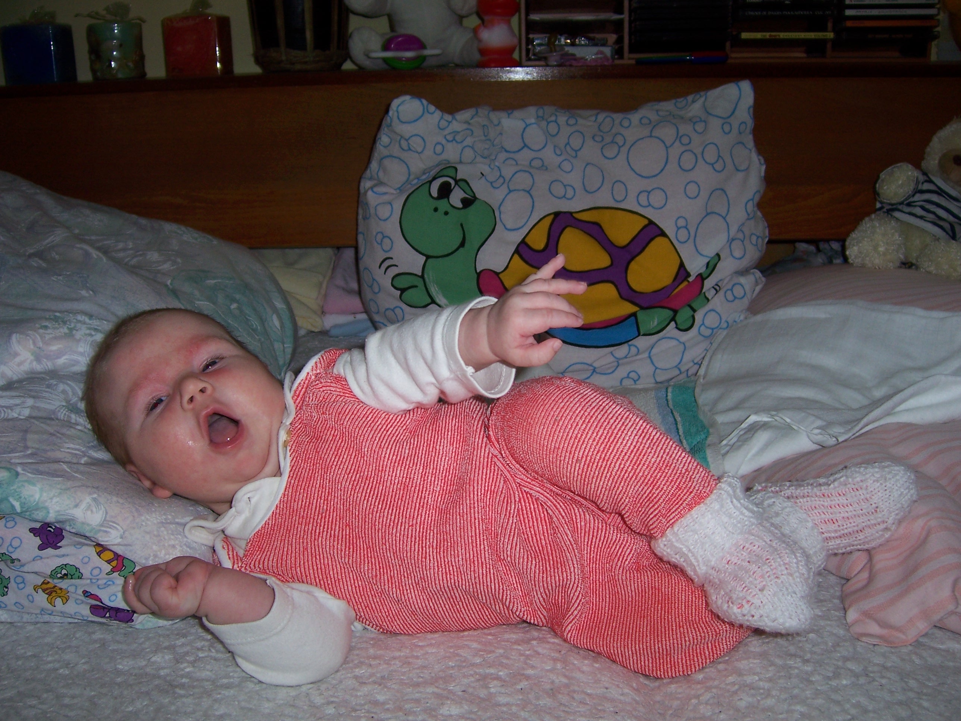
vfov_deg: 39.7
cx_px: 480
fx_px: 999
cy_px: 360
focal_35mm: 36
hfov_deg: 51.4
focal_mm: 6.2
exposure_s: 1/60
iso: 80
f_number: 2.8
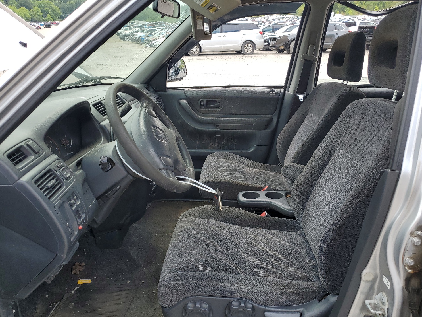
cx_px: 218
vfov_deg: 49.7
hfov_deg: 63.4
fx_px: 341
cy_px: 169
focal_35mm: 28
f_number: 1.5
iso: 50
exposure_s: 1/833
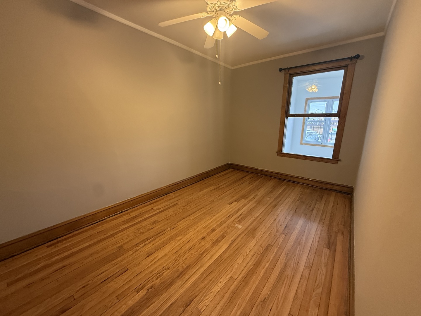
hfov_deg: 102.1
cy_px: 158
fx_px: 170
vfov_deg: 85.7
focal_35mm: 14
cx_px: 210
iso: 250
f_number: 2.2
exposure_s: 1/60
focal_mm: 2.22
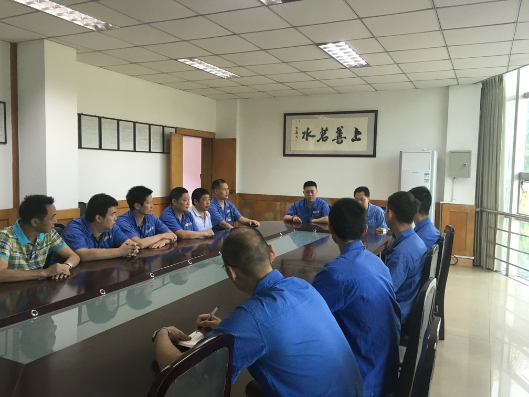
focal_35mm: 29
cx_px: 264
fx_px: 443
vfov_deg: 48.2
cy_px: 198
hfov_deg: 61.7
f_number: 2.2
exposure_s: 1/33
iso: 125
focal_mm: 4.15
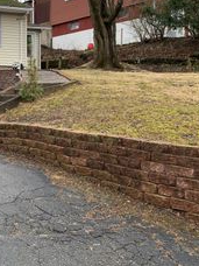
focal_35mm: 57
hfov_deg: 22.4
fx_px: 437
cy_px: 95
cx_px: -74
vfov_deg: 33.6
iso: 25
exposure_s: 1/166
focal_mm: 4.25
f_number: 1.8
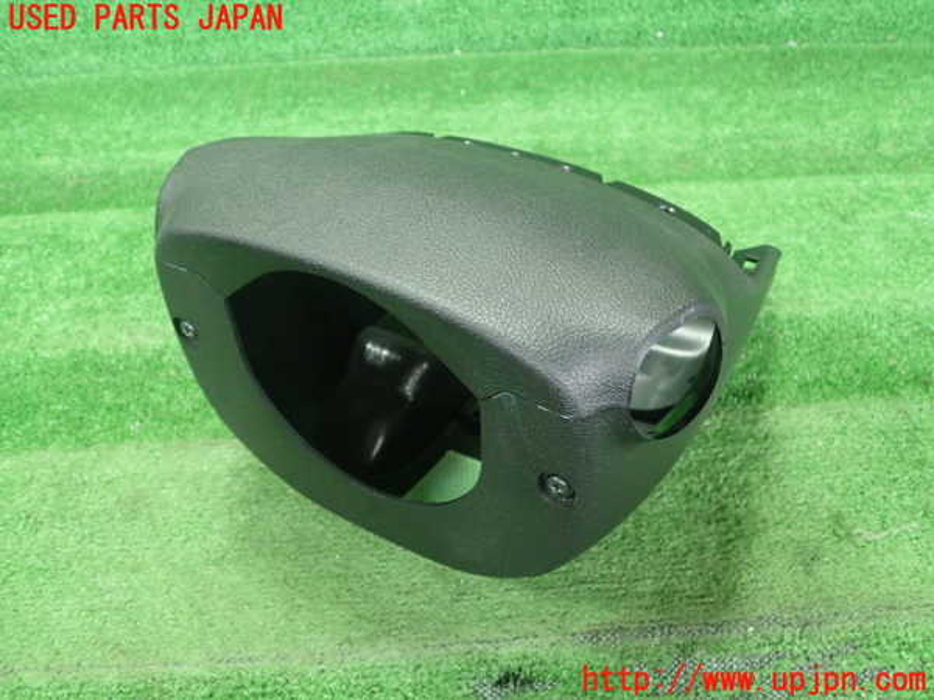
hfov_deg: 60.0
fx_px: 809
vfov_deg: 46.8
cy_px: 350
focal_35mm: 30
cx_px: 467
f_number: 2.3
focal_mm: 5.5
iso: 640
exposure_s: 1/125
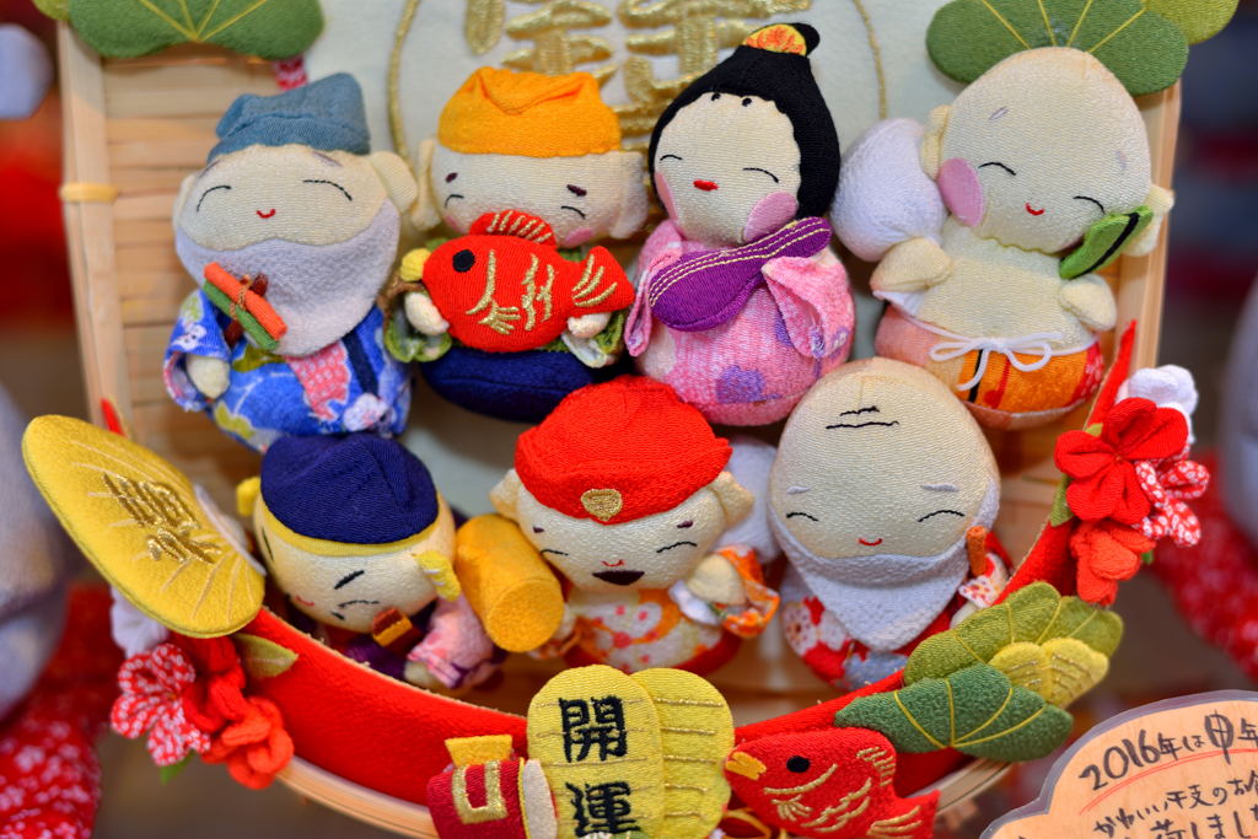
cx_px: 629
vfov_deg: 27.0
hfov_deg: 39.6
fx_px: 1747
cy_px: 420
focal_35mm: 50
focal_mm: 50
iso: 100
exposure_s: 1/100
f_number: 2.5
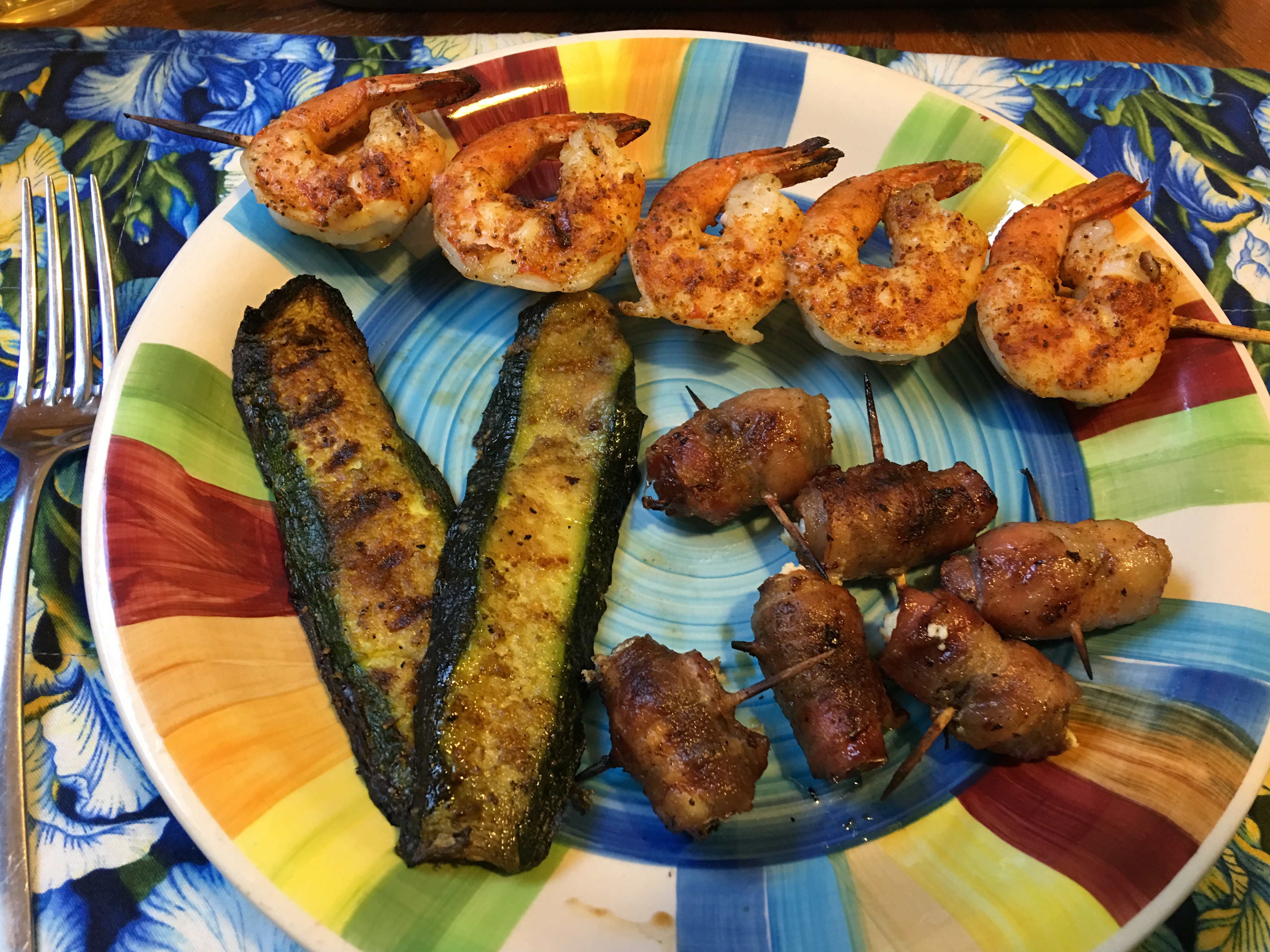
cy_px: 479
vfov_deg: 46.8
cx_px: 620
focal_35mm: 30
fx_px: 1101
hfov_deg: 60.0
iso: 64
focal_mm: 4.15
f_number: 2.2
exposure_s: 1/15
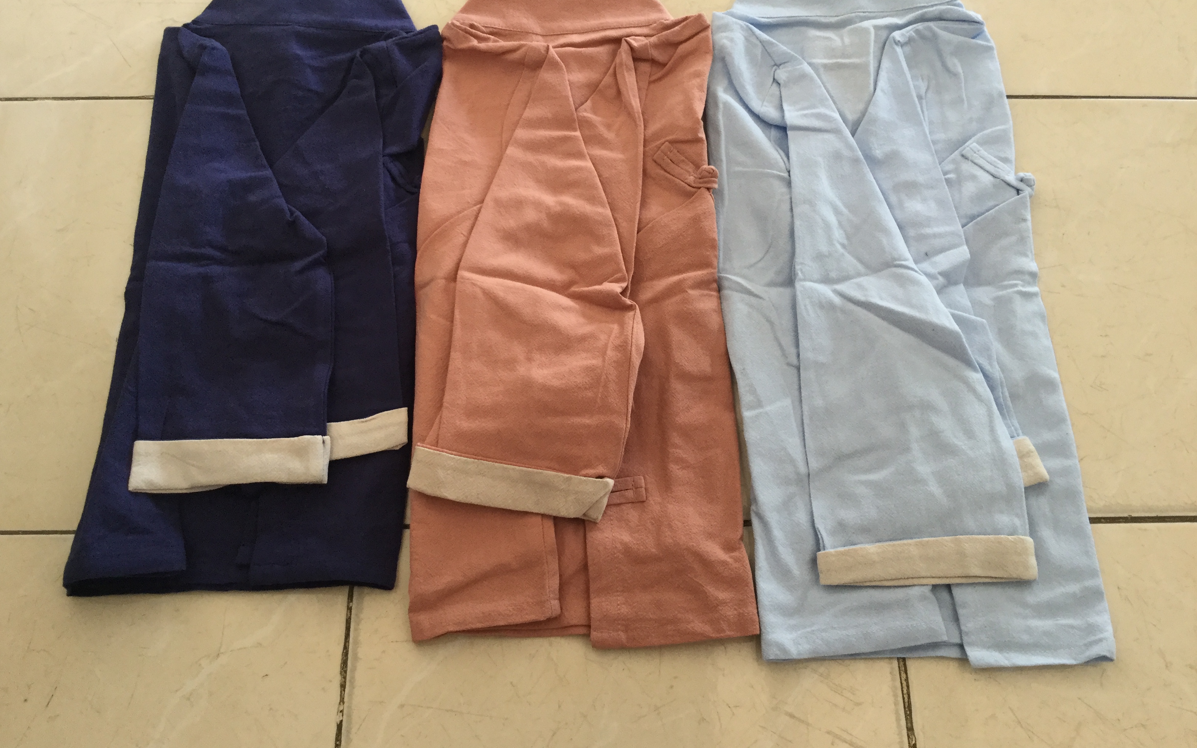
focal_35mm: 33
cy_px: 326
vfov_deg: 38.3
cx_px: 597
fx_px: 1076
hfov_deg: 58.1
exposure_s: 1/33
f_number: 2.4
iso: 50
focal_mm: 3.3
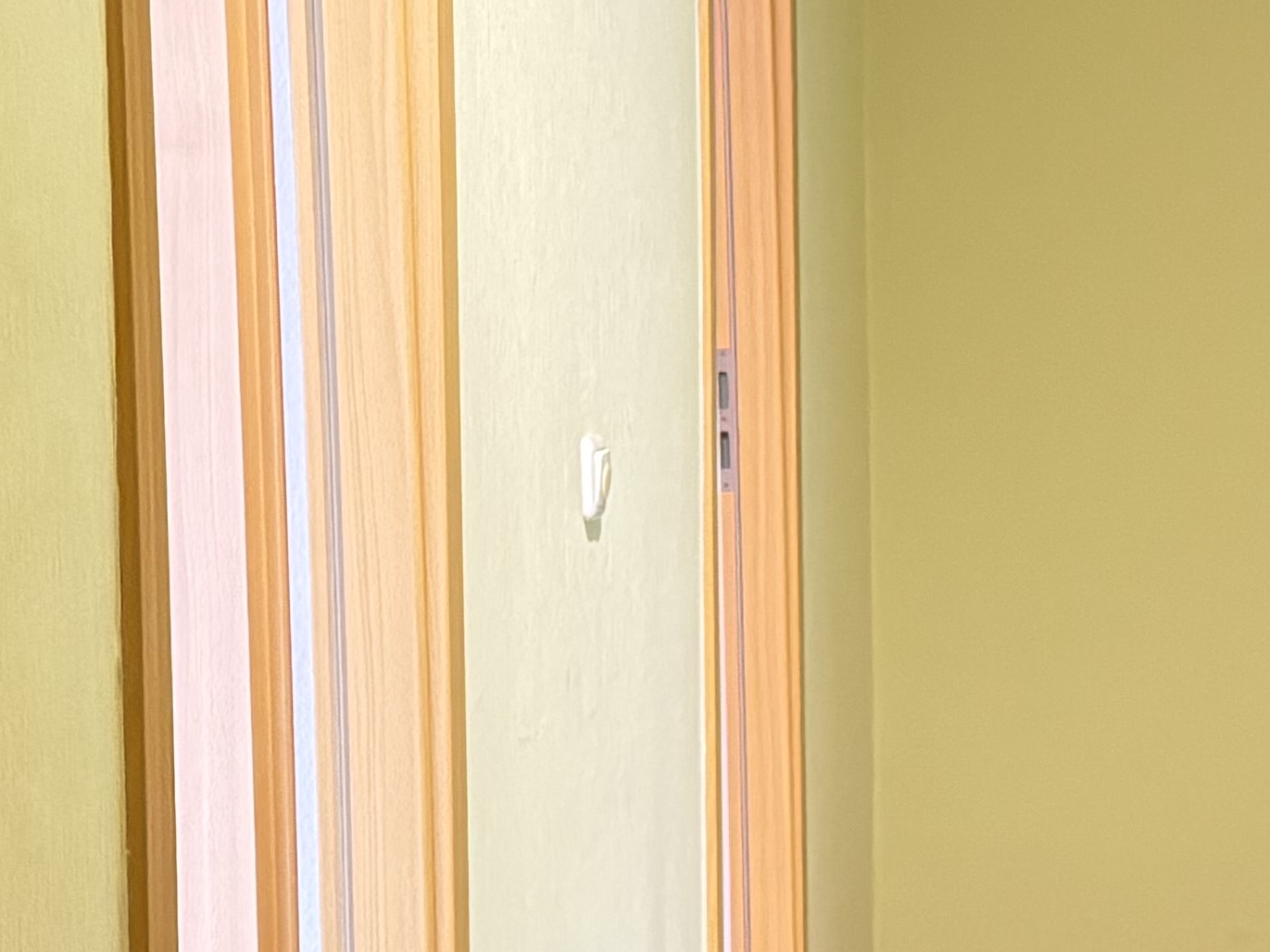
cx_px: 1167
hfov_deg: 19.3
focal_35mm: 100
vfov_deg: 14.8
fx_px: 3669
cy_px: 503
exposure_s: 1/42
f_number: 1.78
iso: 800
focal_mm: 6.76
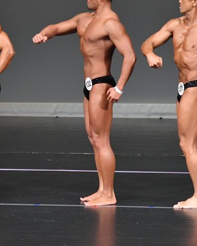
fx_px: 3818
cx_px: 81
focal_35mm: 524
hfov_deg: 3.0
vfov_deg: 3.7
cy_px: 95
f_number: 5.6
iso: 5000
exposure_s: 1/400
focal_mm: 200
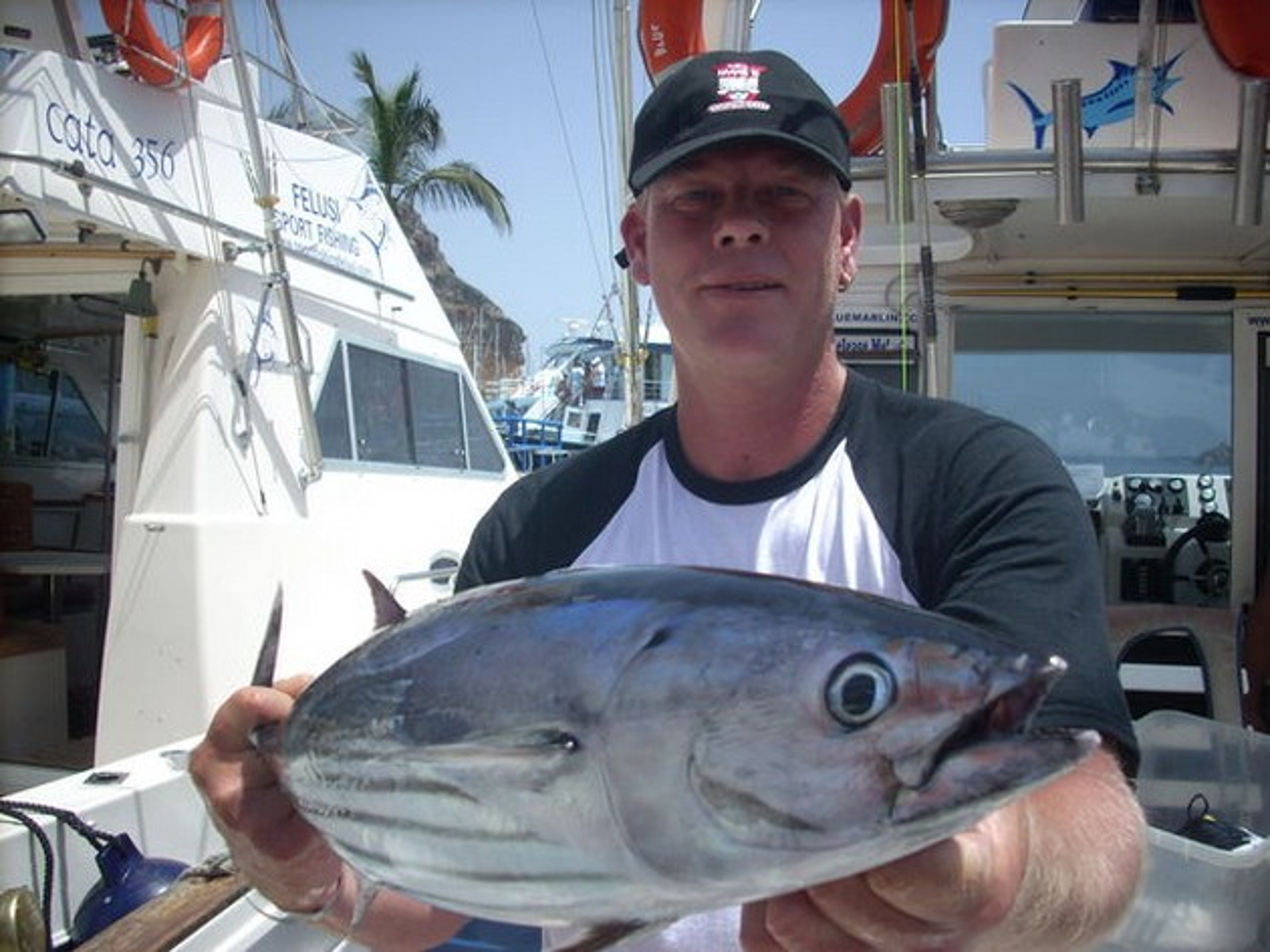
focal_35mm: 37
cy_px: 476
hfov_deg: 50.2
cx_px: 635
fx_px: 1357
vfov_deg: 38.6
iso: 64
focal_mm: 6.2
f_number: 5.6
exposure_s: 1/261
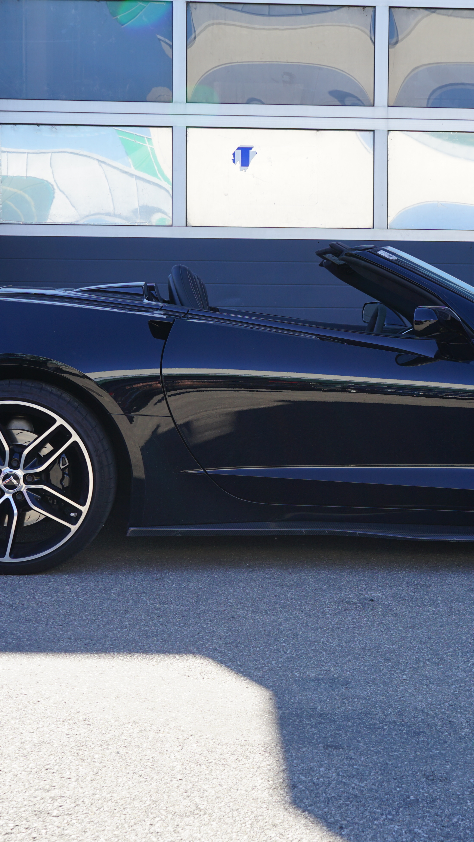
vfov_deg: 35.4
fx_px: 1318
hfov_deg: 20.2
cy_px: 420
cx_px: 355
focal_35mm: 59
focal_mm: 37
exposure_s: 1/80
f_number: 8
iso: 100
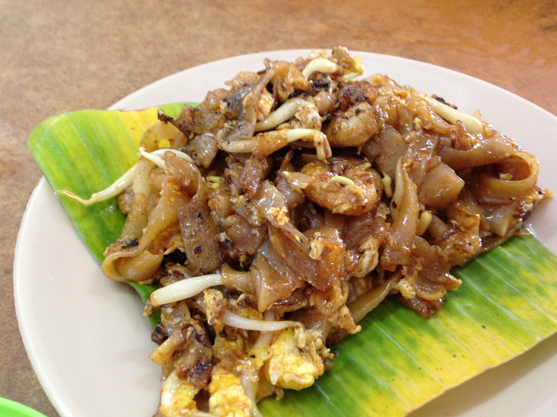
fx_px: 547
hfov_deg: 54.0
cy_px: 203
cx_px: 280
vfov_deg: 41.8
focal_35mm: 34
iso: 250
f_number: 2.4
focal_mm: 4.12
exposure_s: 1/20
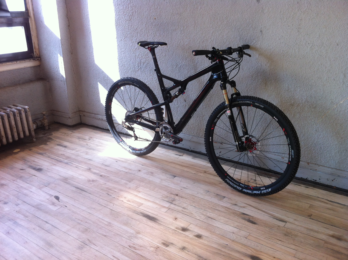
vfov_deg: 40.6
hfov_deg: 52.7
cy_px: 130
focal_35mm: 35
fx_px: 351
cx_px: 174
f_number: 2.8
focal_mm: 3.85
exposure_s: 1/20
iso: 80
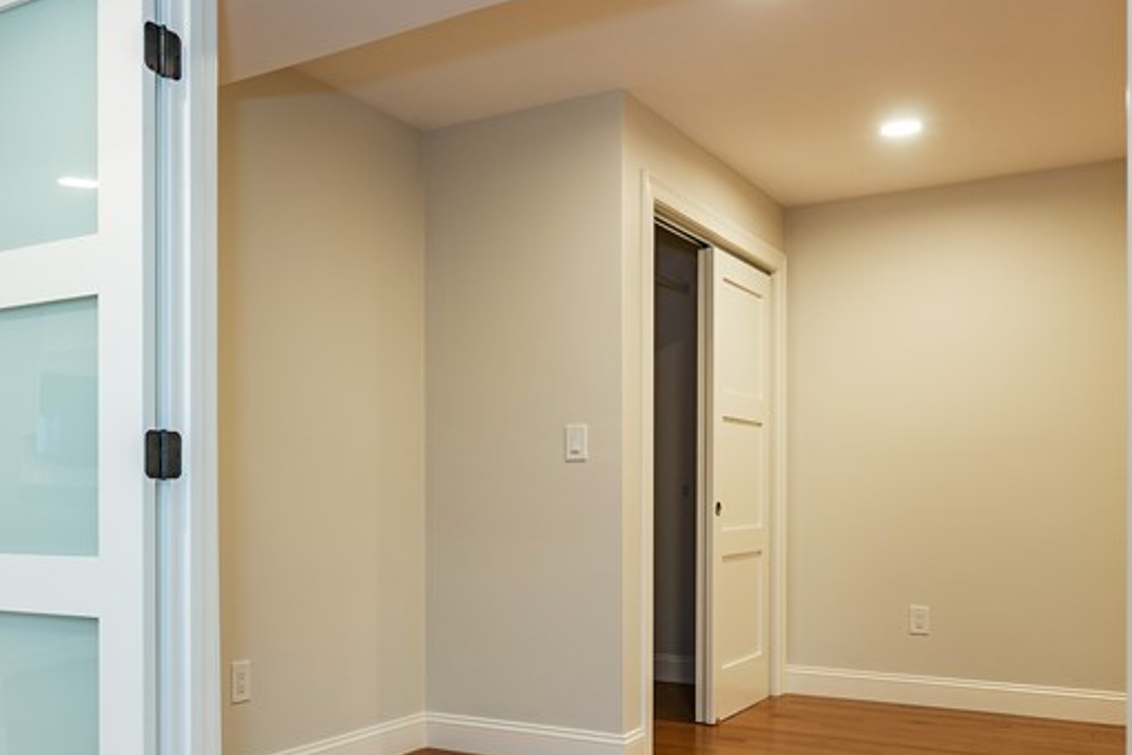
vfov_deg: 38.5
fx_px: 1069
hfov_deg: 55.2
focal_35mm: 34
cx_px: 436
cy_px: 503
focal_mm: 16
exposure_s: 1/4
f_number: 6.3
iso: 100
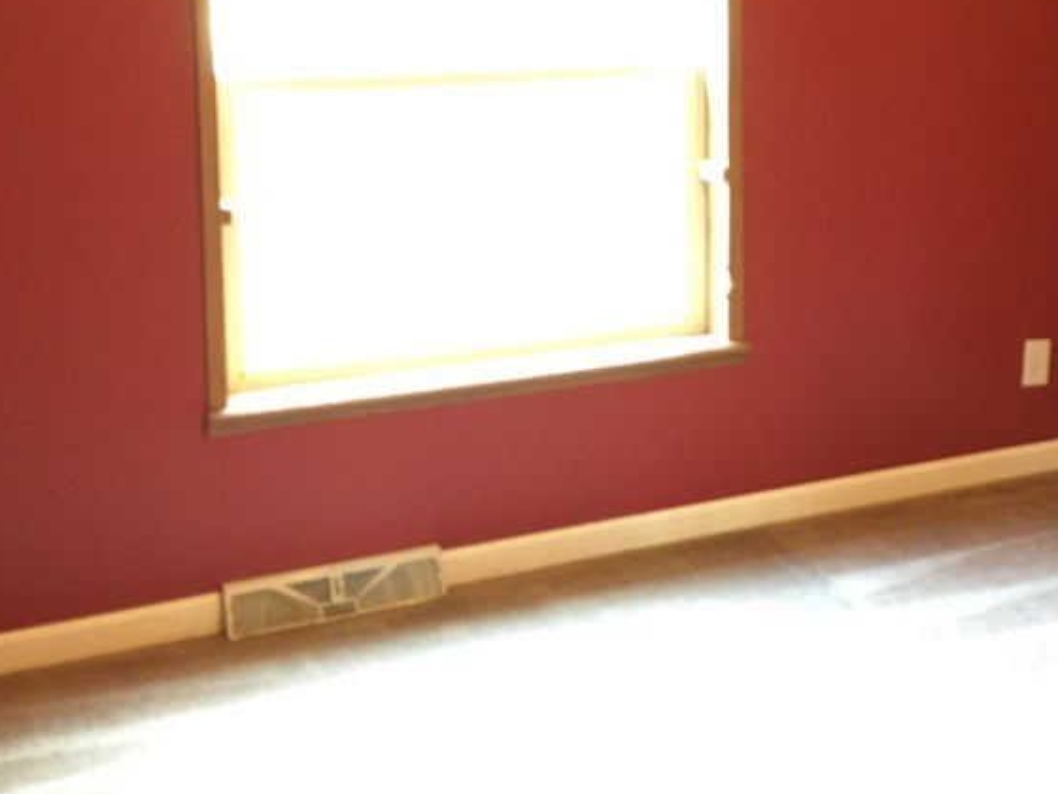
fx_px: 1620
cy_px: 157
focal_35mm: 53
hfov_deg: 35.3
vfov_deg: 27.0
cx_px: 805
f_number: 2.2
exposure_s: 1/4
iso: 125
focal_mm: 4.15
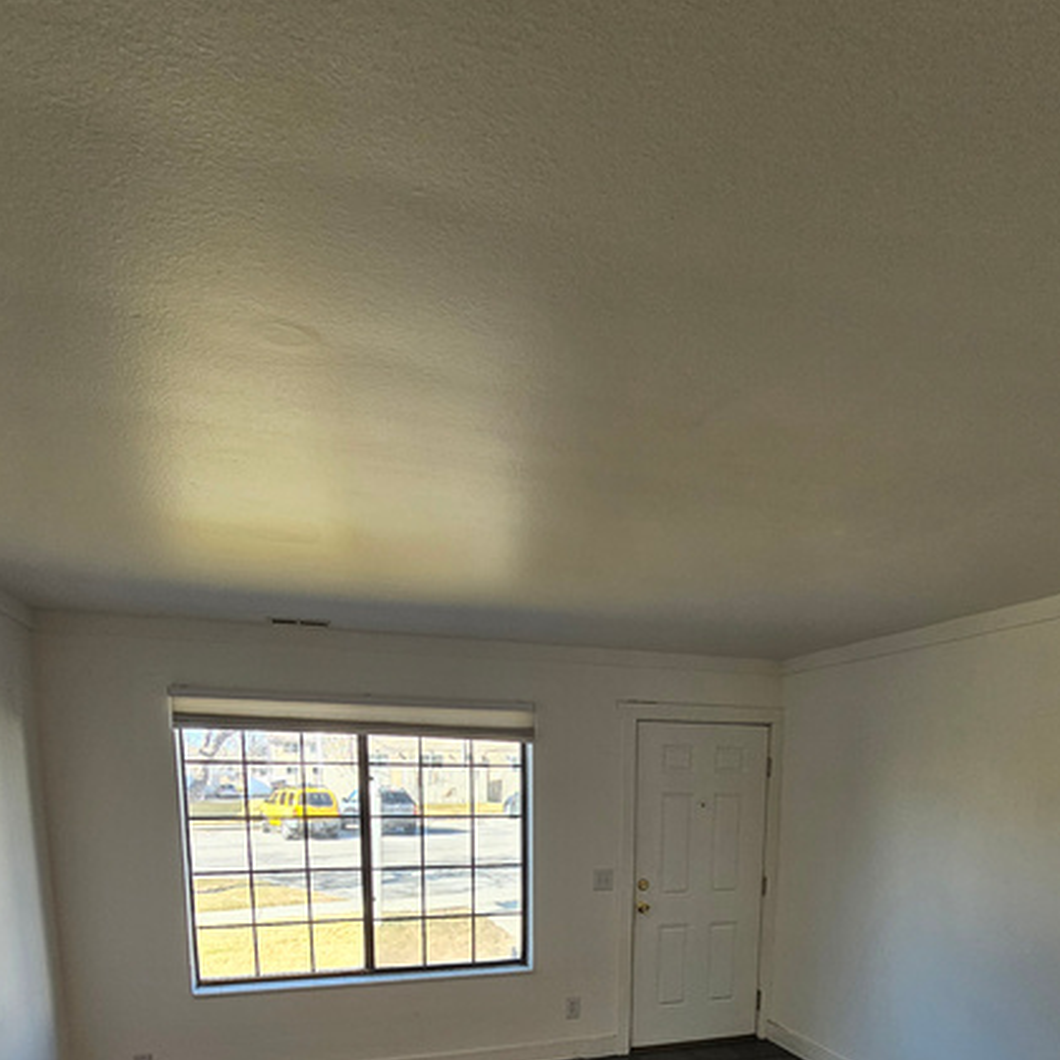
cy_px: 901
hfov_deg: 72.1
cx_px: 553
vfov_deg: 63.4
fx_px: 728
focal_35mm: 21
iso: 80
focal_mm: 2.2
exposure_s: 1/120
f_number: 2.2
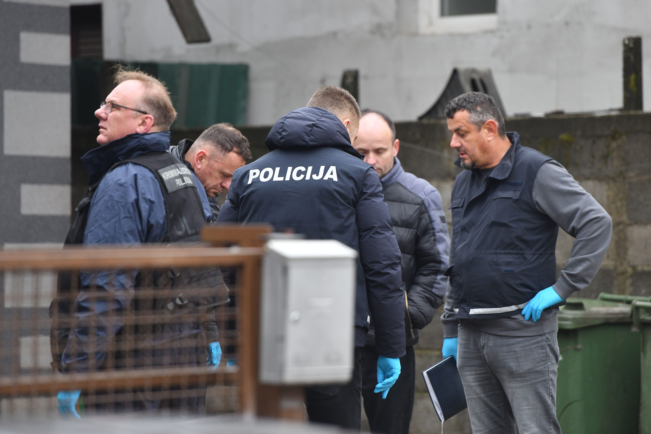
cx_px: 326
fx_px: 3617
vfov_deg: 6.9
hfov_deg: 10.3
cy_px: 217
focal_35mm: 200
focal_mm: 200
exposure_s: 1/400
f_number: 5
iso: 800
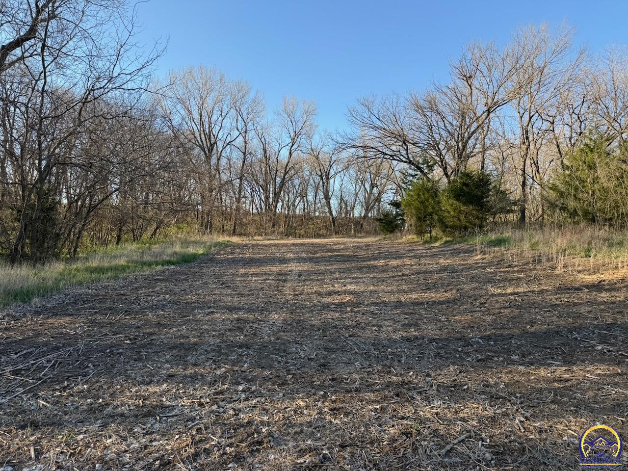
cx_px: 314
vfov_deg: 56.8
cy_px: 236
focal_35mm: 24
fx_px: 435
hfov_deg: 71.6
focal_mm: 6.76
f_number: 1.78
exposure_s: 1/1106
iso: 80
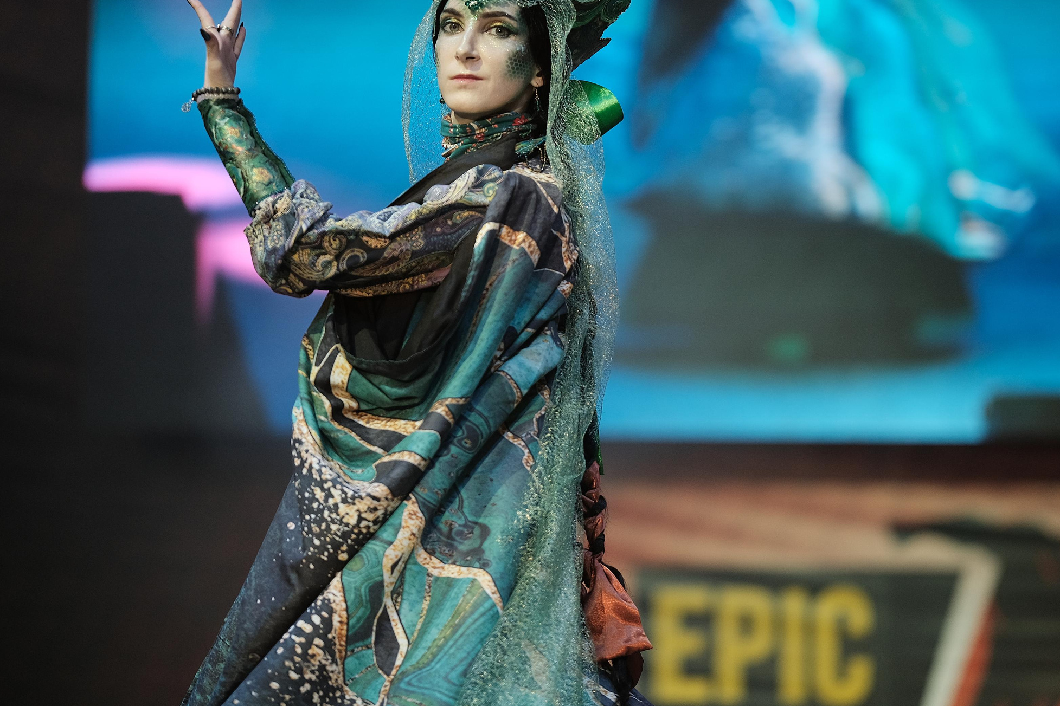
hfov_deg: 13.9
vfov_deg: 9.3
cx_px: 624
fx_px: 4357
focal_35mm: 148
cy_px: 298
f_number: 1.2
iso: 500
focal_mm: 75
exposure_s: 1/500
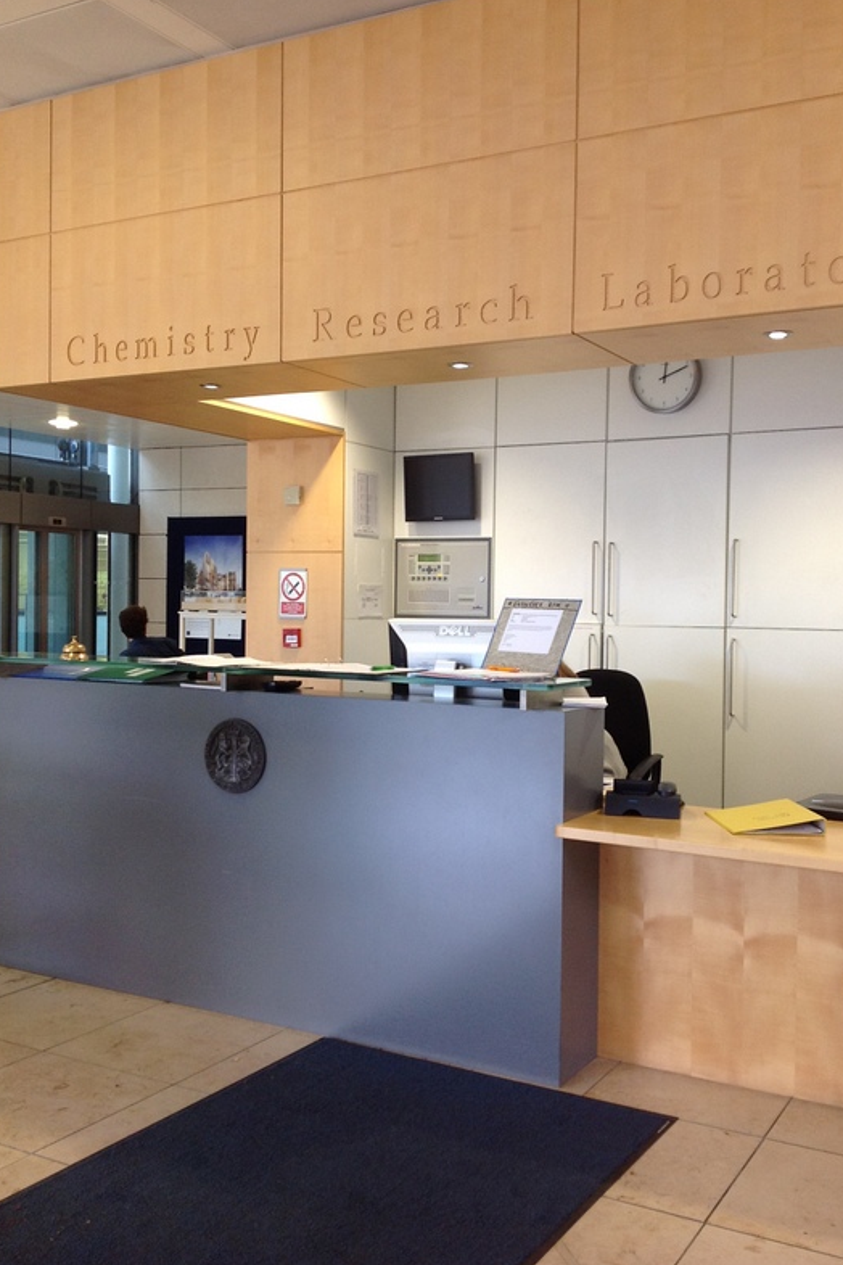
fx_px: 1300
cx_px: 460
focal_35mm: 37
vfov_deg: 51.9
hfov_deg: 35.9
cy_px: 636
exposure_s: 1/20
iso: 80
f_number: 2.4
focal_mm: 4.28
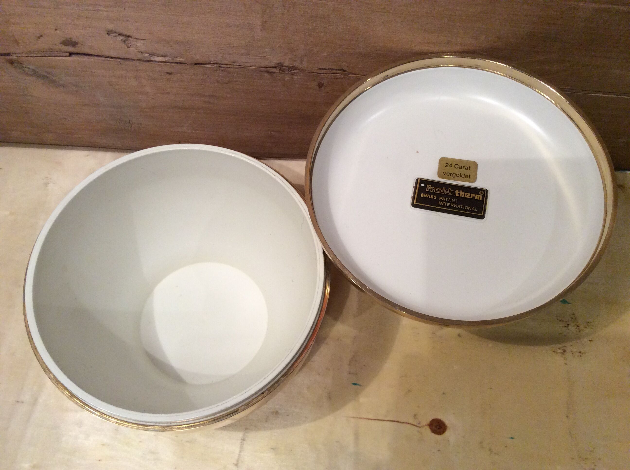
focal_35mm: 32
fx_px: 582
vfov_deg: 44.1
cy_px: 235
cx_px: 315
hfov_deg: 56.9
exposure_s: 1/25
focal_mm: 3.3
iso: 125
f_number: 2.4
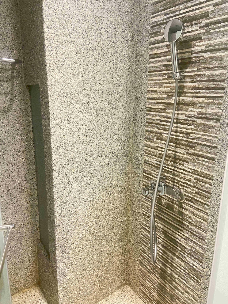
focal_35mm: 26
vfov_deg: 67.3
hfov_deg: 53.1
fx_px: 228
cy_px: 152
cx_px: 114
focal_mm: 4.25
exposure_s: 1/60
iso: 400
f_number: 1.8
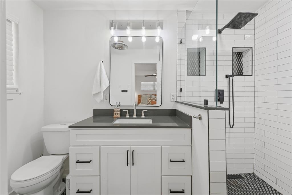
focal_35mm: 14
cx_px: 146
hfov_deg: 104.3
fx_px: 114
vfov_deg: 81.2
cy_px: 98
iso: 500
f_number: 9
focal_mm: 14
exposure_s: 1/10
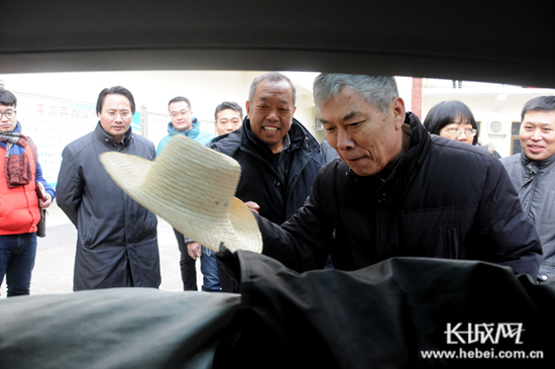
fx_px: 416
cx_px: 278
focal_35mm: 27
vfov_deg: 47.8
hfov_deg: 67.5
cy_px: 184
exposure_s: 1/100
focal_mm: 18
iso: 800
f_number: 5
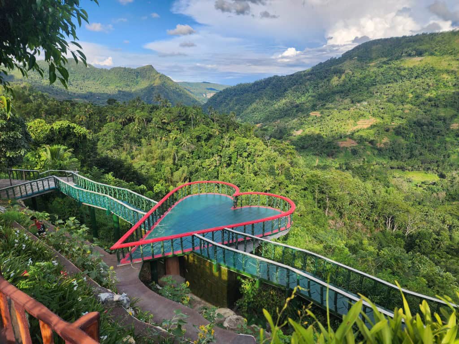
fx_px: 305
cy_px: 172
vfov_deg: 58.9
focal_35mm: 23
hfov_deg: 73.9
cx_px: 230
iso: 12
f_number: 1.8
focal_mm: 6.4
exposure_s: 1/895
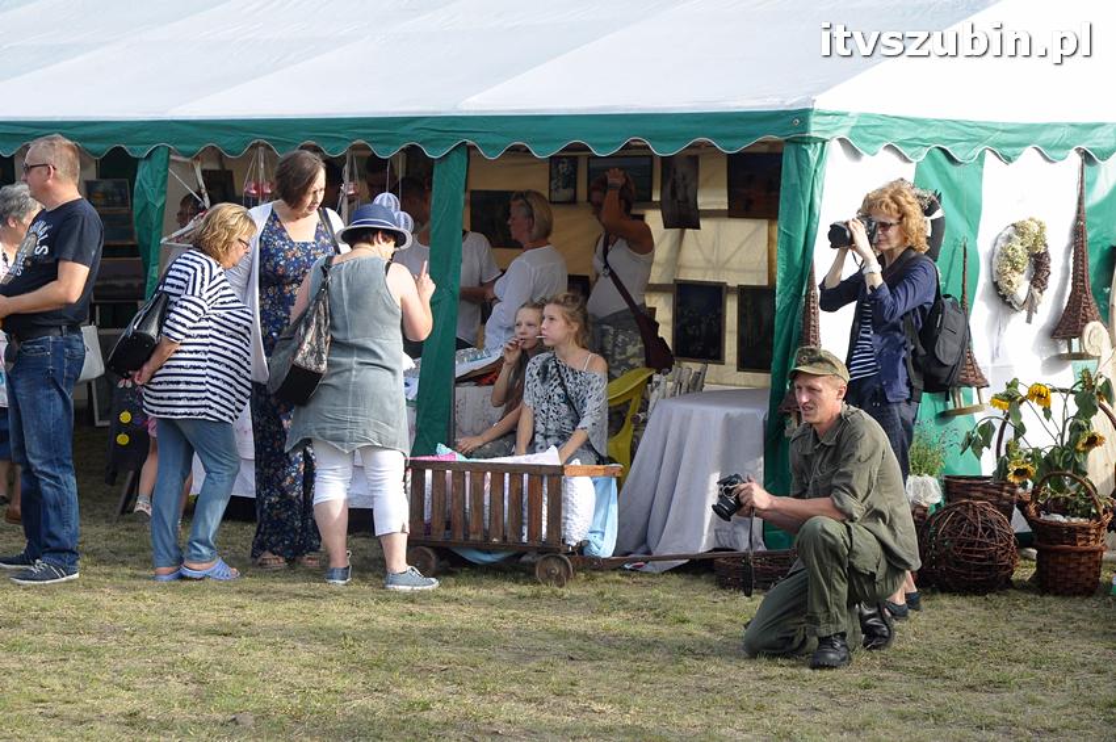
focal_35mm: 105
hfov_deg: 19.5
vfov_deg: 13.0
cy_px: 371
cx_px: 558
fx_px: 3252
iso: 800
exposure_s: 1/800
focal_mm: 70
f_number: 7.1
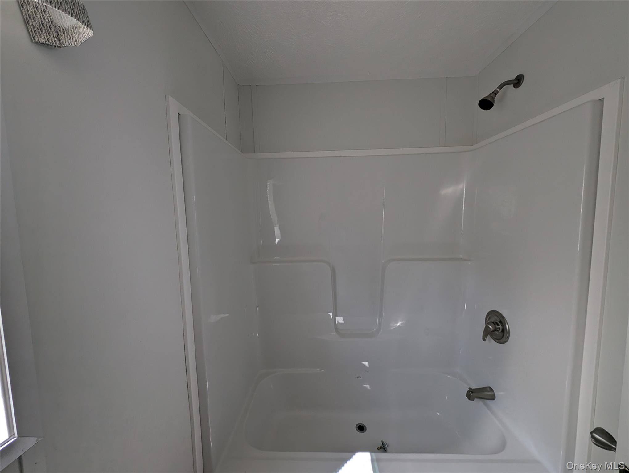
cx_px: 314
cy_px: 236
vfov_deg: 94.6
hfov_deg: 110.5
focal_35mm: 12
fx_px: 218
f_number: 1.95
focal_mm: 2.23
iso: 55
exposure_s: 1/167
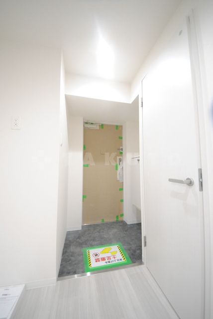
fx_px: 106
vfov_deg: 112.6
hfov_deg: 90.1
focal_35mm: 12
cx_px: 106
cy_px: 160
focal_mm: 8
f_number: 4.5
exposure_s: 1/30
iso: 1100
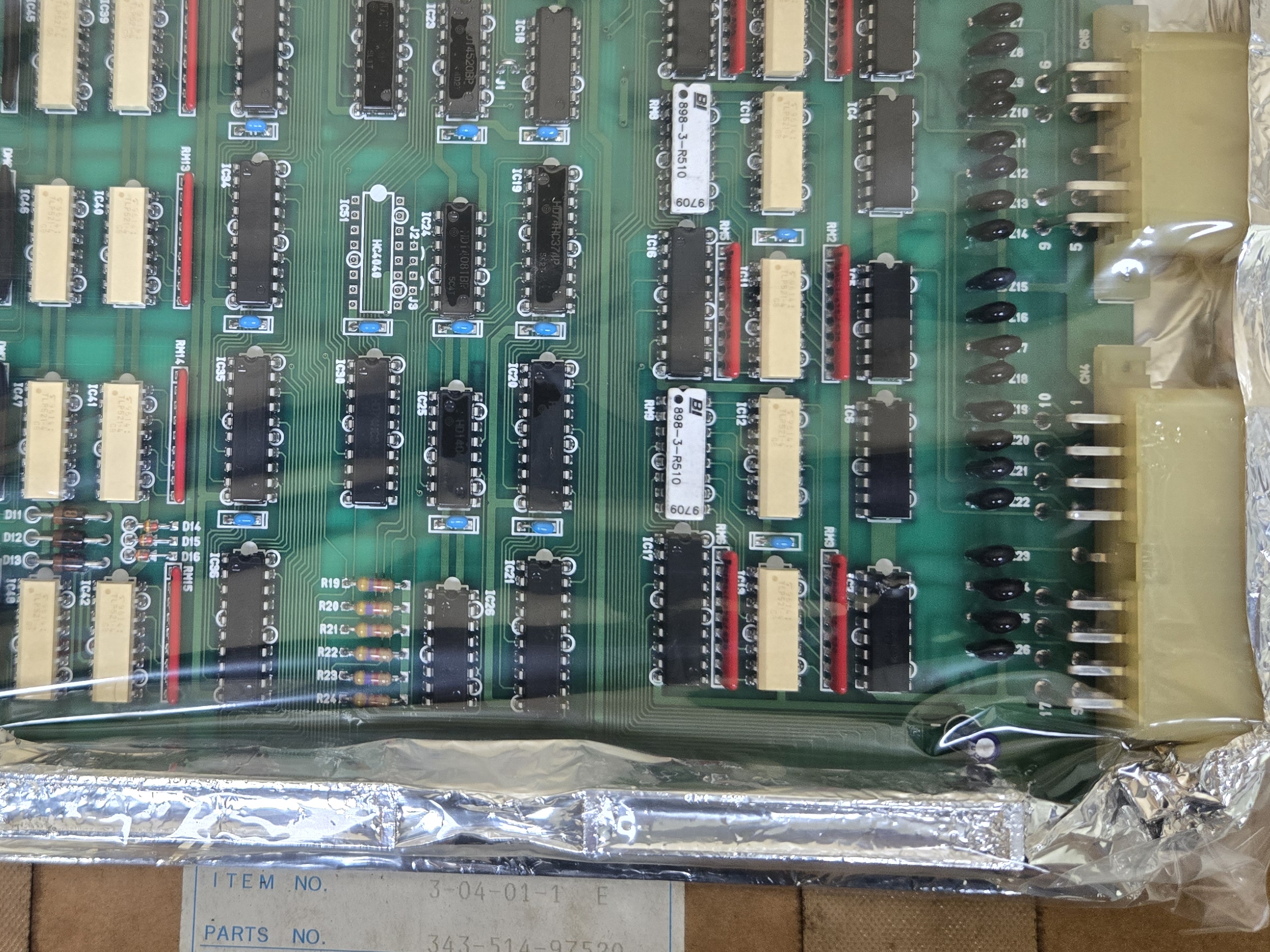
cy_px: 363
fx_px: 1394
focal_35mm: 38
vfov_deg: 37.5
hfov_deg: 48.1
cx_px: 414
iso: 320
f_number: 1.8
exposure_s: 1/120
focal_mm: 5.4
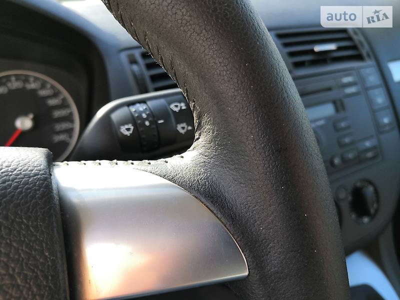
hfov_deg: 65.3
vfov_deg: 51.4
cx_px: 200
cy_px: 150
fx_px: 312
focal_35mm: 27
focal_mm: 4
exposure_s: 1/100
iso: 50
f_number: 1.8
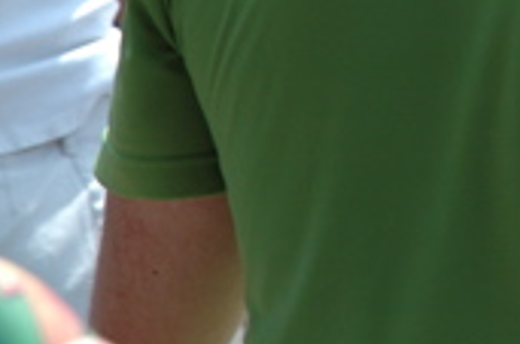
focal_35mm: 394
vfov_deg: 3.5
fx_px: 5675
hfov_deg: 5.2
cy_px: -169
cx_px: 855
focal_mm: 70
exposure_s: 1/250
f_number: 8
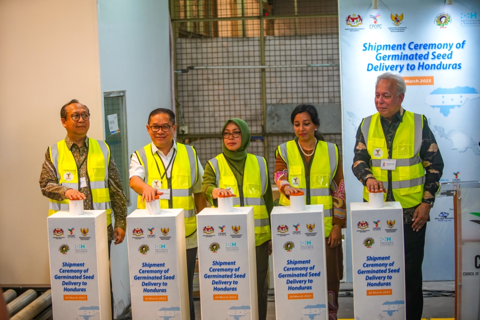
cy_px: 160
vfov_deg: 19.5
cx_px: 240
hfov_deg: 28.8
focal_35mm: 70
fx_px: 933
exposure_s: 1/160
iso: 800
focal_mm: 70
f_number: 2.8
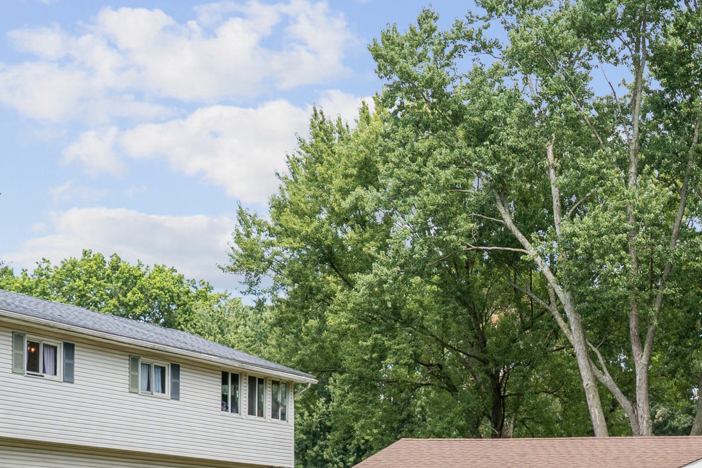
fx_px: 1540
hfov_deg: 23.8
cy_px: 353
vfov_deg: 17.2
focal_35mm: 79
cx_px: 799
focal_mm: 28
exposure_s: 1/320
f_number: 7.1
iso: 320
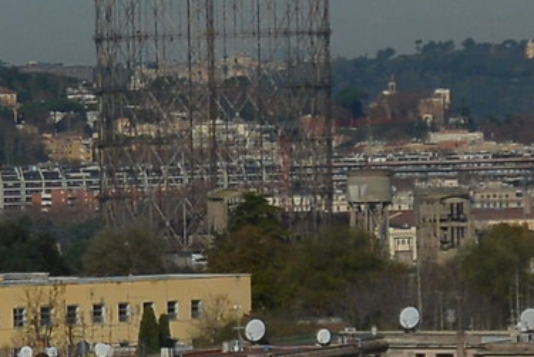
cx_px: -202
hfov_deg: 4.3
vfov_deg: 2.9
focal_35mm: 474
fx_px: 7039
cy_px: 202
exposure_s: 1/2000
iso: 100
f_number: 5.6
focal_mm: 27.5
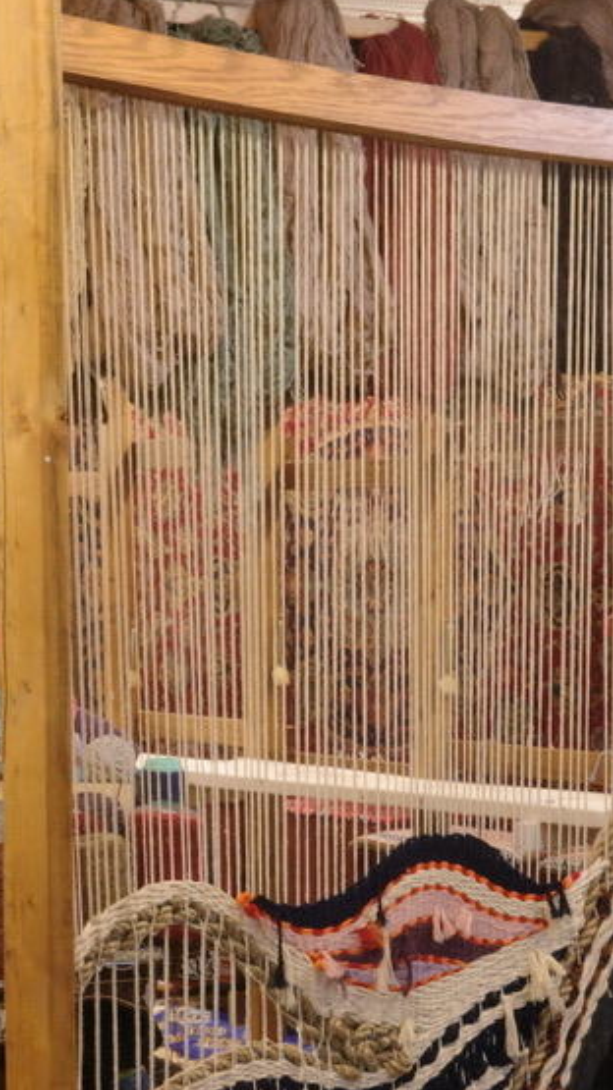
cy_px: 672
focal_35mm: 82
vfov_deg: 25.8
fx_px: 2371
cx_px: -43
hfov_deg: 14.4
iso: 3200
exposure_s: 1/6
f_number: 16
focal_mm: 26
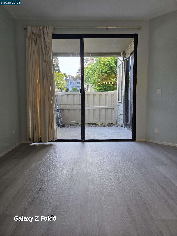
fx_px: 157
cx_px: 88
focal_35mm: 23
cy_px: 118
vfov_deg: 73.9
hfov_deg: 58.9
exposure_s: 1/122
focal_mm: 5.4
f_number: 1.8
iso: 25
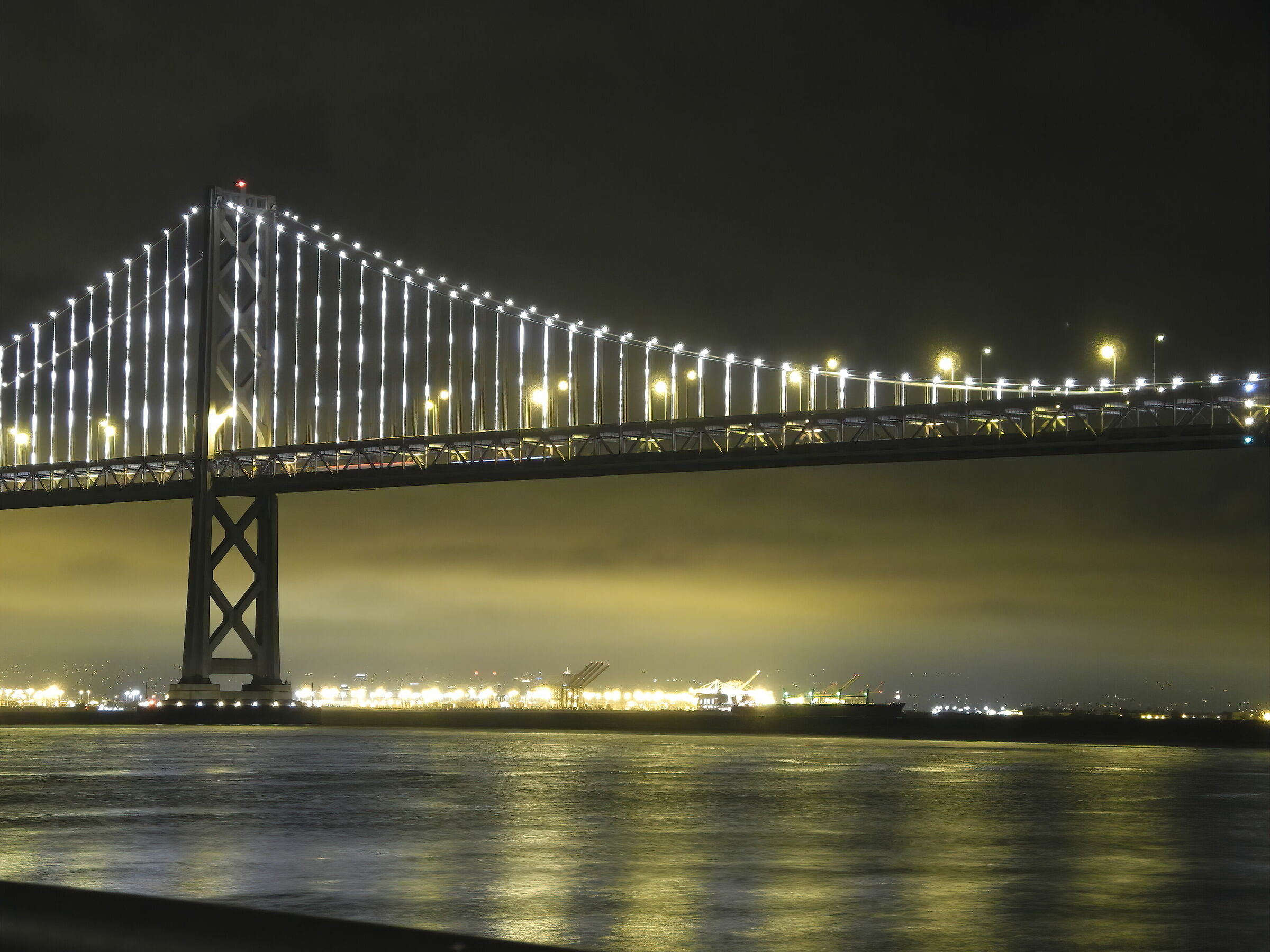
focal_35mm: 85
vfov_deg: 17.4
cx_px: 635
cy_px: 476
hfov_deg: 23.0
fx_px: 3119
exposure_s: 2
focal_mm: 18.1
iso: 400
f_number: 4
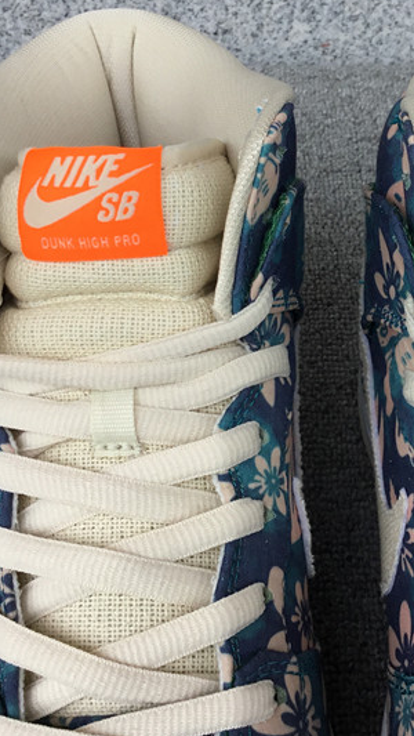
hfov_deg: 20.8
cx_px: 351
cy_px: 292
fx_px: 1112
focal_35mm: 57
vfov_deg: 36.5
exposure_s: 1/304
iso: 25
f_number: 2.4
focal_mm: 3.3
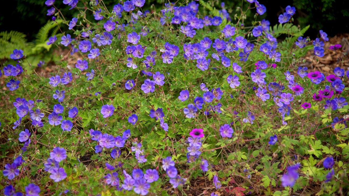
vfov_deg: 9.6
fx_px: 1166
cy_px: 113
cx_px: 174
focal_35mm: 126
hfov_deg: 17.0
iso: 250
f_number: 4
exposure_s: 1/250
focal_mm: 120
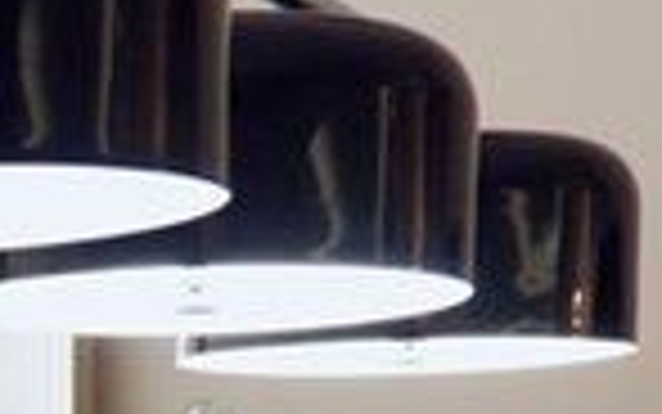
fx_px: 2996
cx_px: -545
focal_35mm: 166
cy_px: 1030
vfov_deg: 7.4
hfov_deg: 11.6
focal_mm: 20
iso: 640
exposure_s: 1/80
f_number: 4
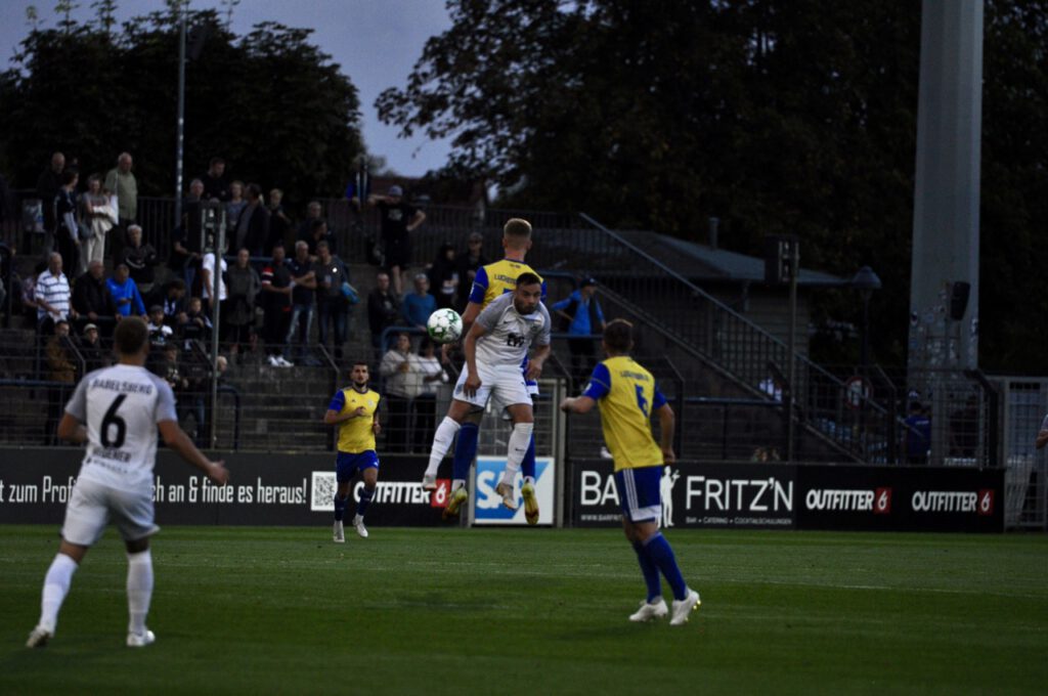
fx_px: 8722
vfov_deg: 4.6
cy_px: 348
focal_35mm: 300
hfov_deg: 6.9
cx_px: 524
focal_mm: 200
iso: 640
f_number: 2.8
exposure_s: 1/2000
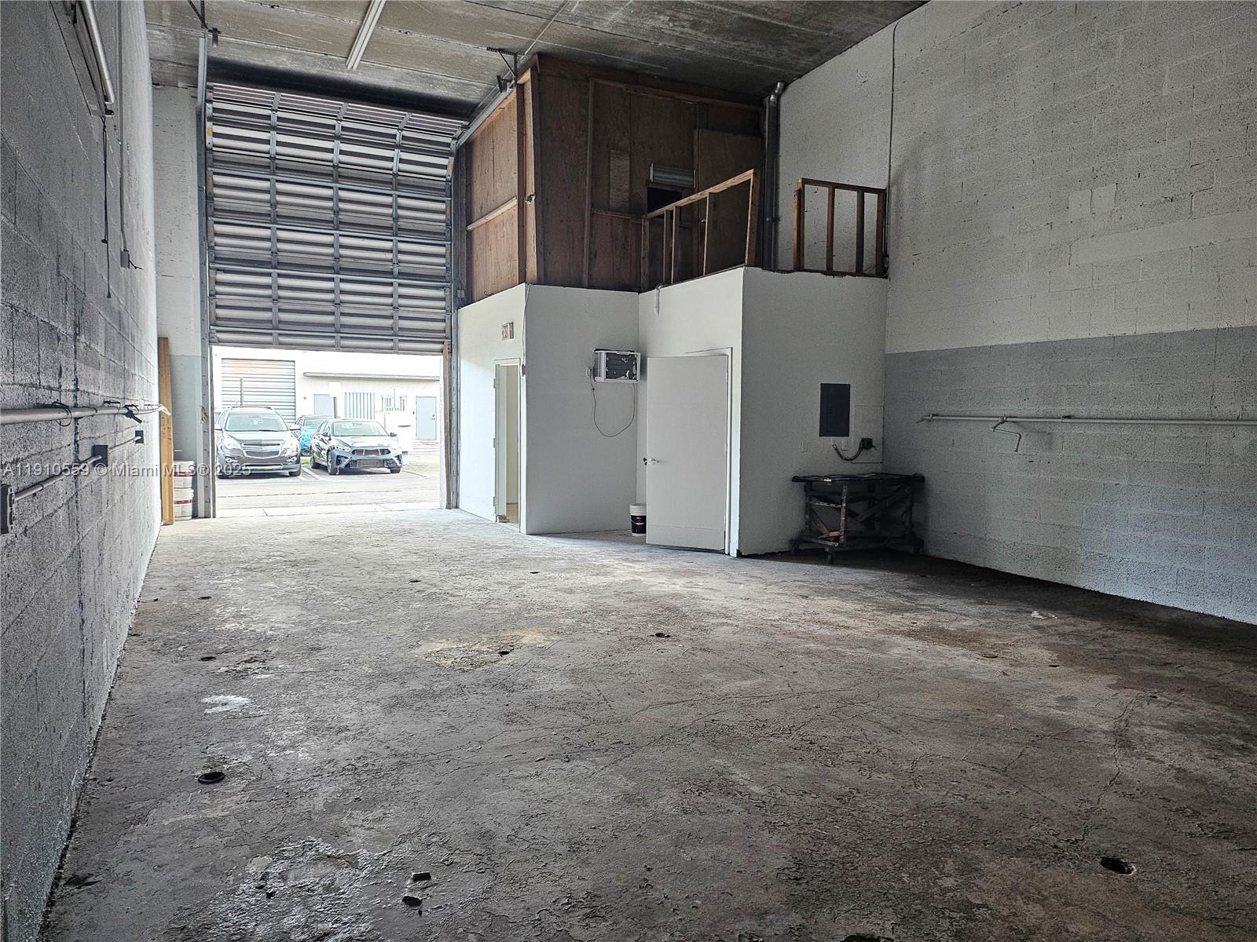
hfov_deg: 71.6
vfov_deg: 56.8
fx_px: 872
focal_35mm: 24
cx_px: 628
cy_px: 471
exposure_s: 1/60
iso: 640
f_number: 1.8
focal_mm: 5
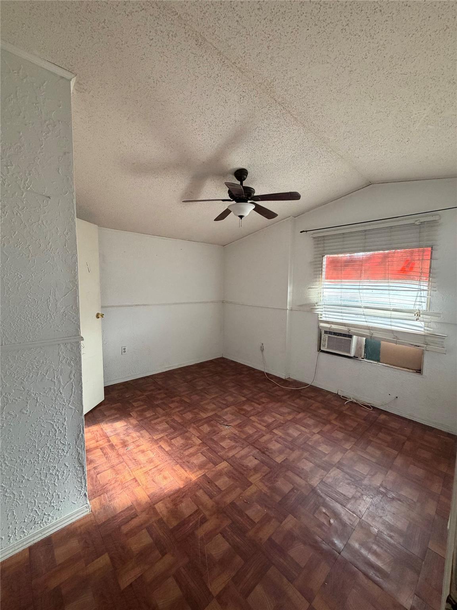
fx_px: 246
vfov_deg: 102.1
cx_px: 228
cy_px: 305
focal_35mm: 14
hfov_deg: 85.7
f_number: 2.2
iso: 320
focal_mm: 2.22
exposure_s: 1/77
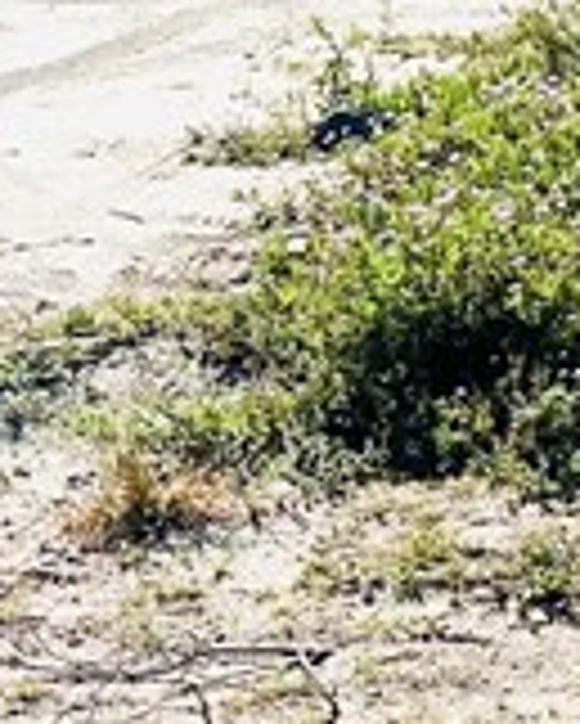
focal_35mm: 149
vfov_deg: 12.7
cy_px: -85
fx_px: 3194
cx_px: 1884
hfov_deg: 8.3
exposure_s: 1/5525
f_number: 1.78
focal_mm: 6.86
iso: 80
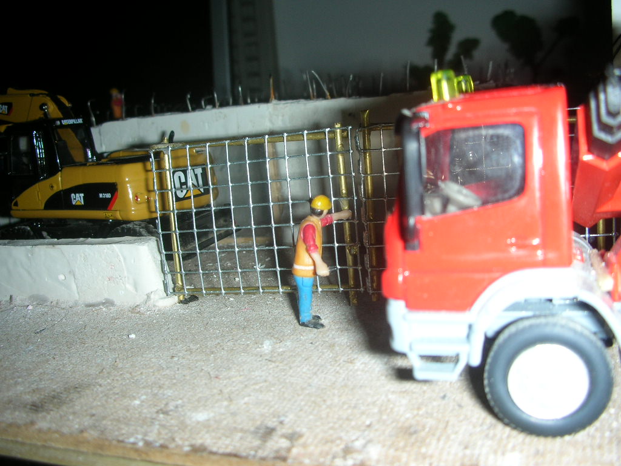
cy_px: 233
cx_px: 310
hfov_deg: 52.6
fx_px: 628
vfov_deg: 40.7
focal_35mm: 35
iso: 50
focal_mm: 5.8
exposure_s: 1/60.1
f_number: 3
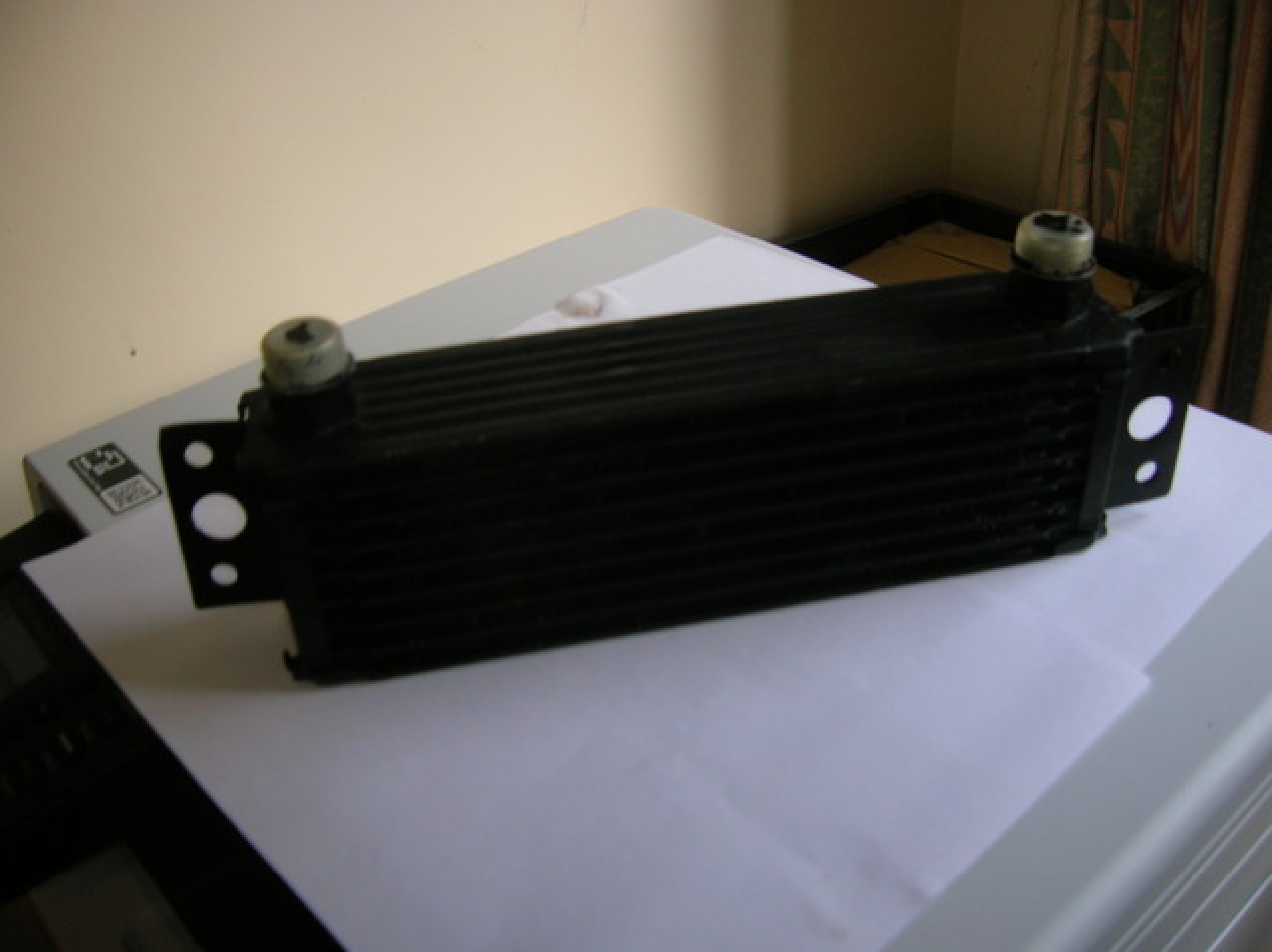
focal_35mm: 34
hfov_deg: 54.0
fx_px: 1248
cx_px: 636
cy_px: 476
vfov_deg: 41.7
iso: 50
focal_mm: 5.7
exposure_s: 1/30
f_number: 2.9
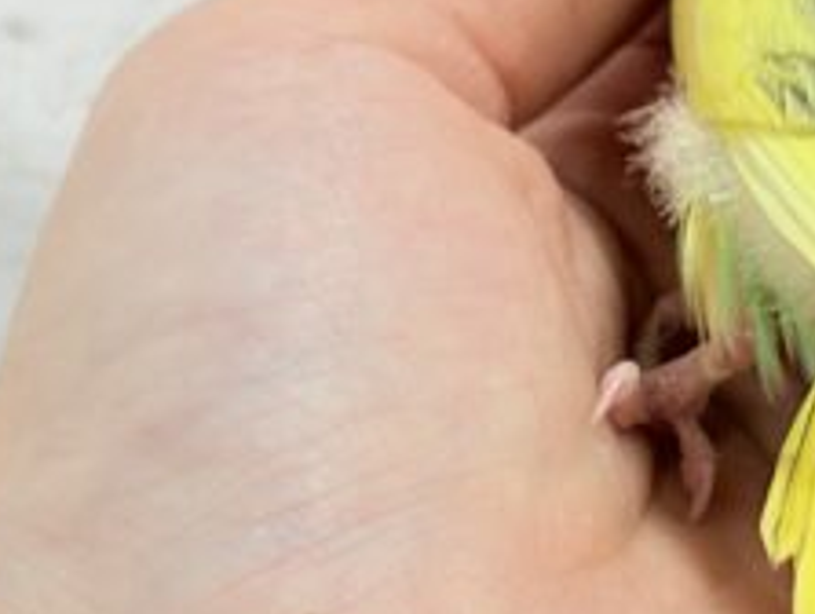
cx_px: 826
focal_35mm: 149
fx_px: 3514
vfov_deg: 9.9
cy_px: 15
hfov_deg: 13.0
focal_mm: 5.96
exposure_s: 1/50
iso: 40
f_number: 1.6
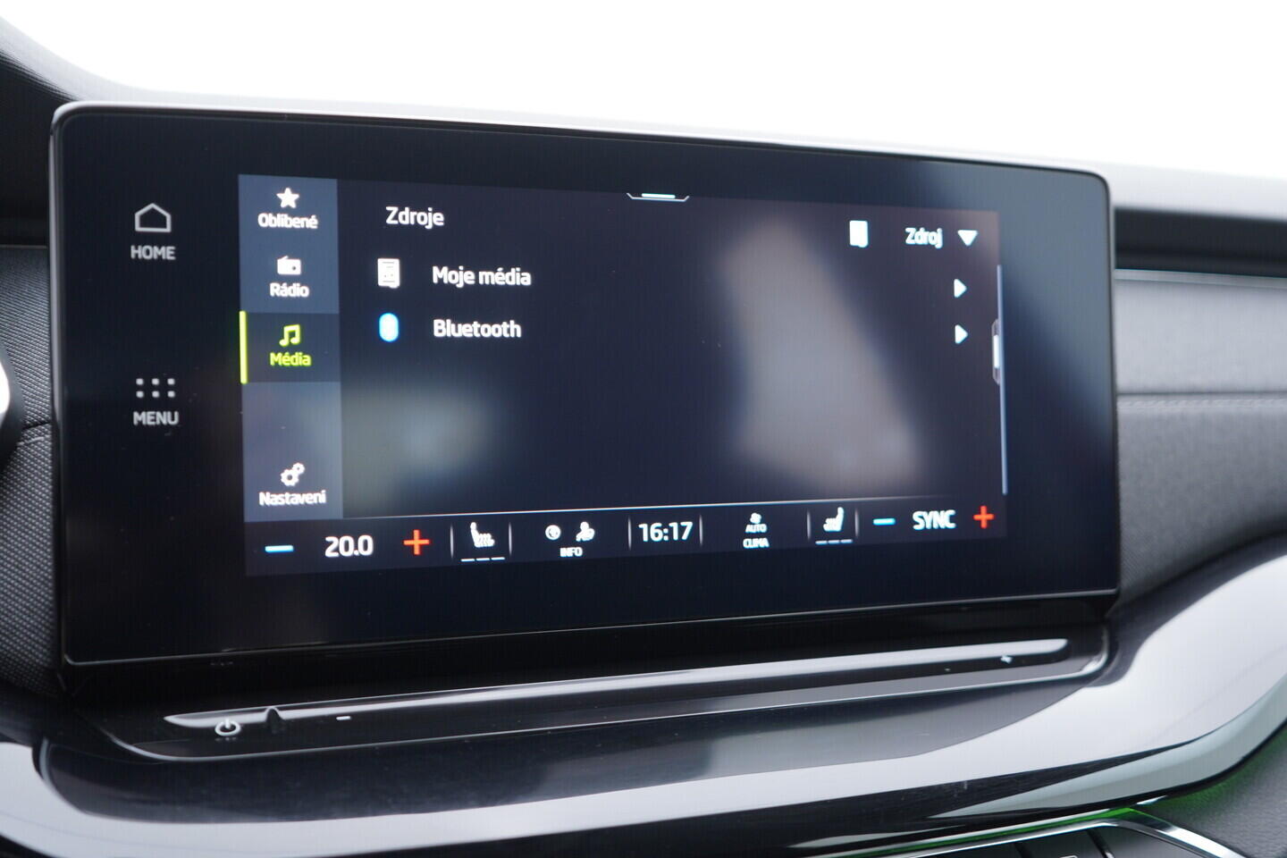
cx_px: 644
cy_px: 429
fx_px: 1287
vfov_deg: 36.9
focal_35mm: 36
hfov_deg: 53.1
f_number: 2.8
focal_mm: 24
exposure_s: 1/40
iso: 250
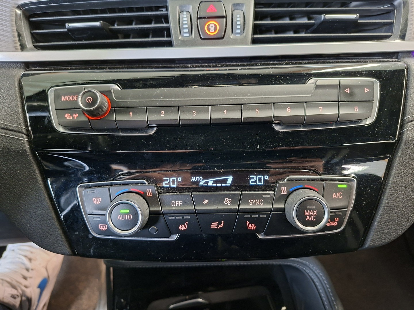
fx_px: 275
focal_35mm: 23
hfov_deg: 73.9
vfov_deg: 58.9
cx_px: 207
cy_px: 155
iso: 800
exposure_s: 1/25
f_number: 1.8
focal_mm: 5.54
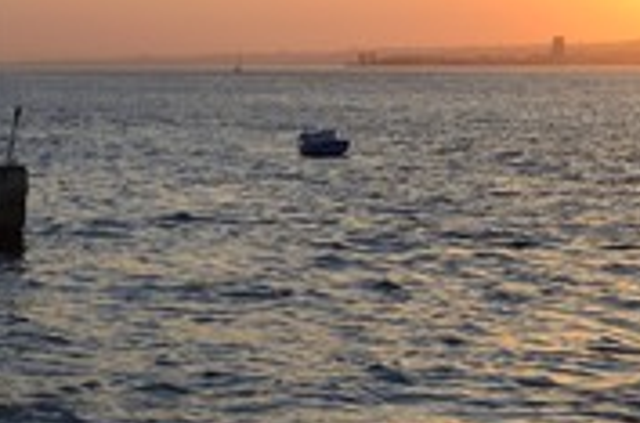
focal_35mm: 143
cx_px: 338
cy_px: 195
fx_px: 2535
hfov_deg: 14.4
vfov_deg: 9.5
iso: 100
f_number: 5.6
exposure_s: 1/320
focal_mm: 60
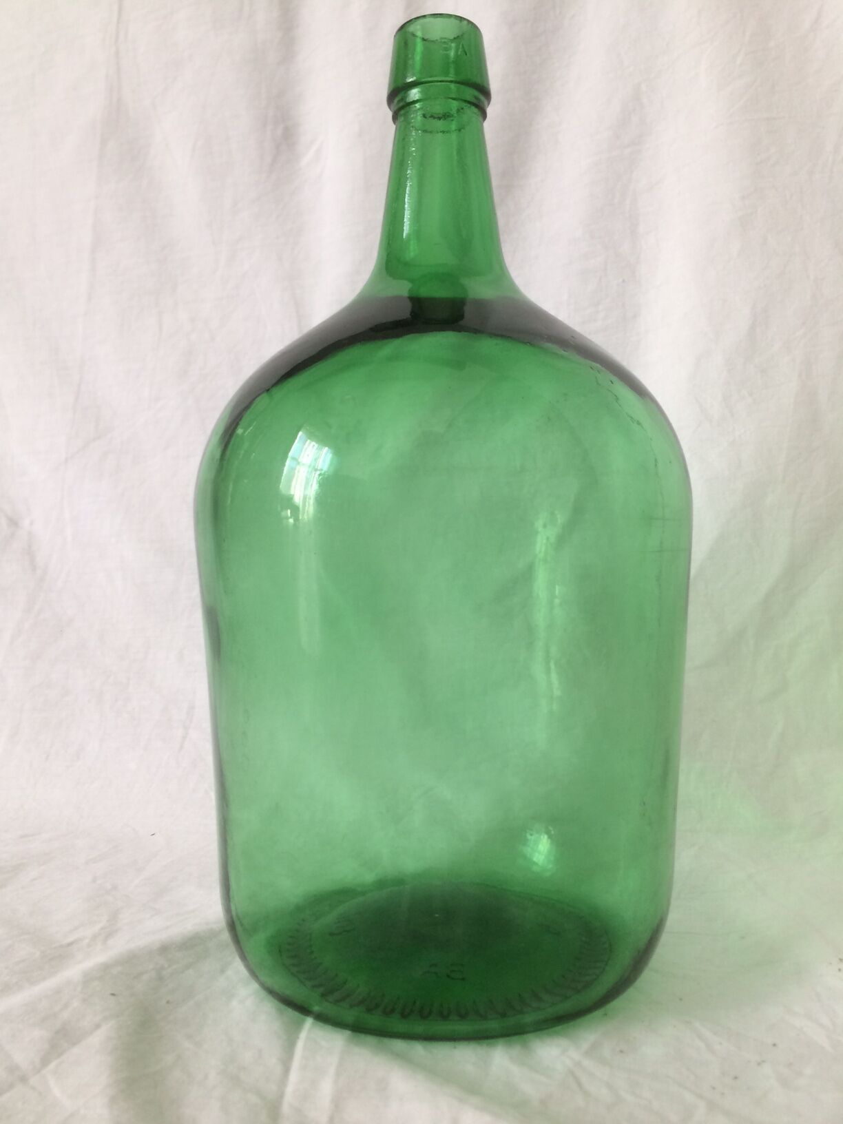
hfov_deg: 48.2
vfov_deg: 61.7
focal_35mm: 29
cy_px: 562
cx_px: 422
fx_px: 942
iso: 40
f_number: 2.2
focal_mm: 4.15
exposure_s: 1/33
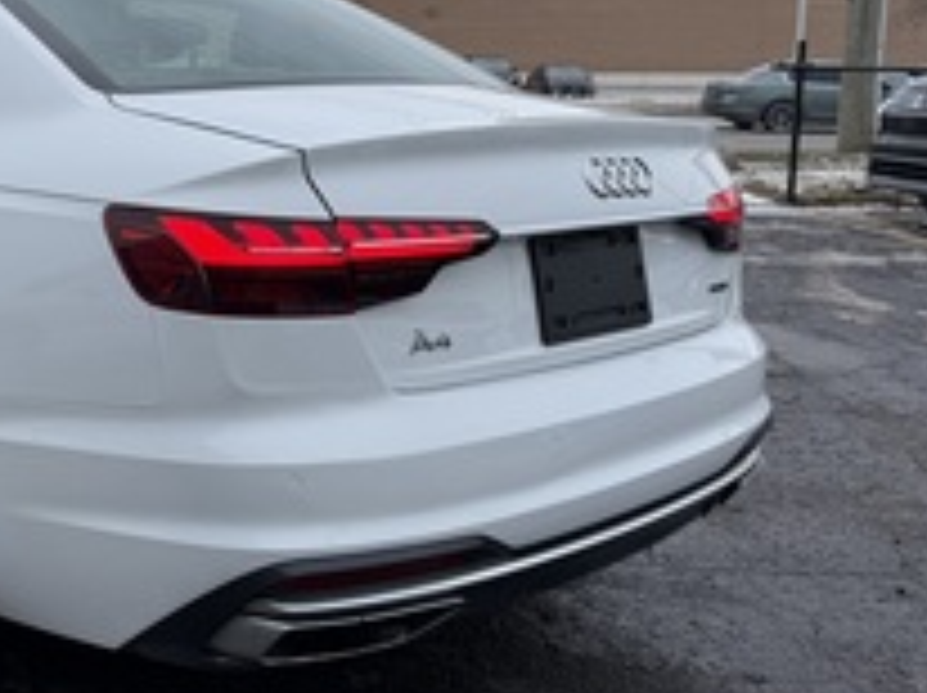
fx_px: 1311
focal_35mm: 49
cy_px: 245
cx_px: 112
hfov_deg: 36.8
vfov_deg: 29.5
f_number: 1.78
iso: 80
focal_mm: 6.76
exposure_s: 1/1060
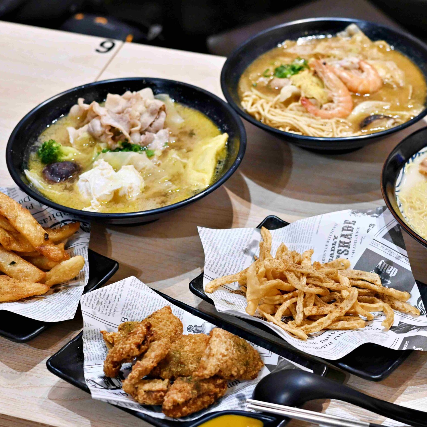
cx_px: 271
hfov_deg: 18.1
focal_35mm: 96
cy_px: 214
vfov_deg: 18.1
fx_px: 1340
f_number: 3.2
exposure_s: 1/160
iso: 1400
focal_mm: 50
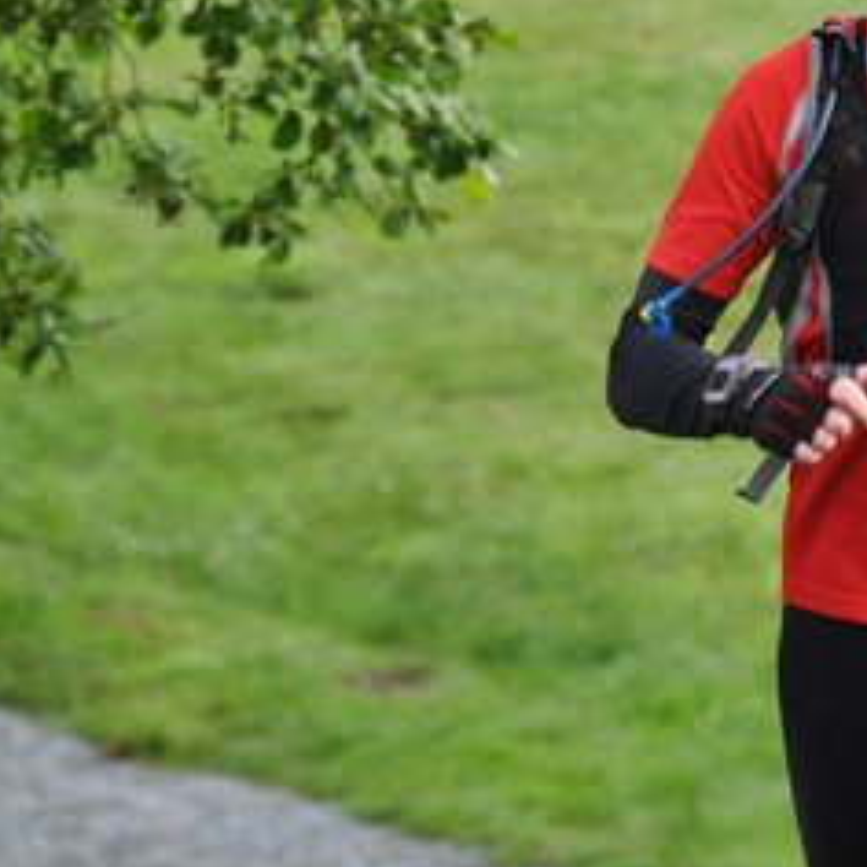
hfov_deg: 2.4
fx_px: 20799
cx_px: 871
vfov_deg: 2.4
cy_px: 57
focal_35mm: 734
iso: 800
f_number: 5.6
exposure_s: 1/640
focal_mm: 170
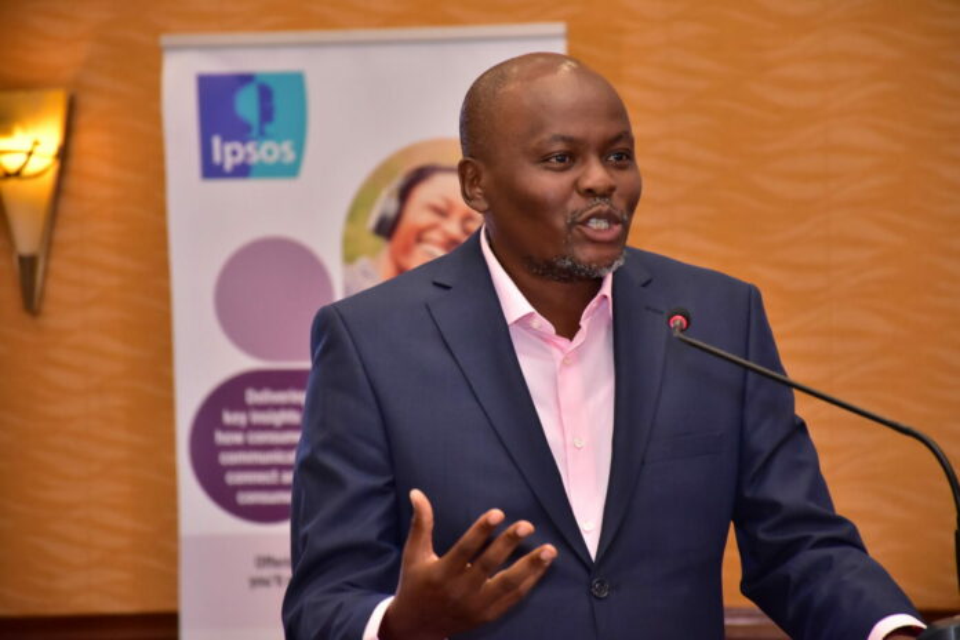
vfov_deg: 7.0
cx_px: 480
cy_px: 320
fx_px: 5200
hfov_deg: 10.5
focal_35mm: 195
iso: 1600
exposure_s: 1/125
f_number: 5.6
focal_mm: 130
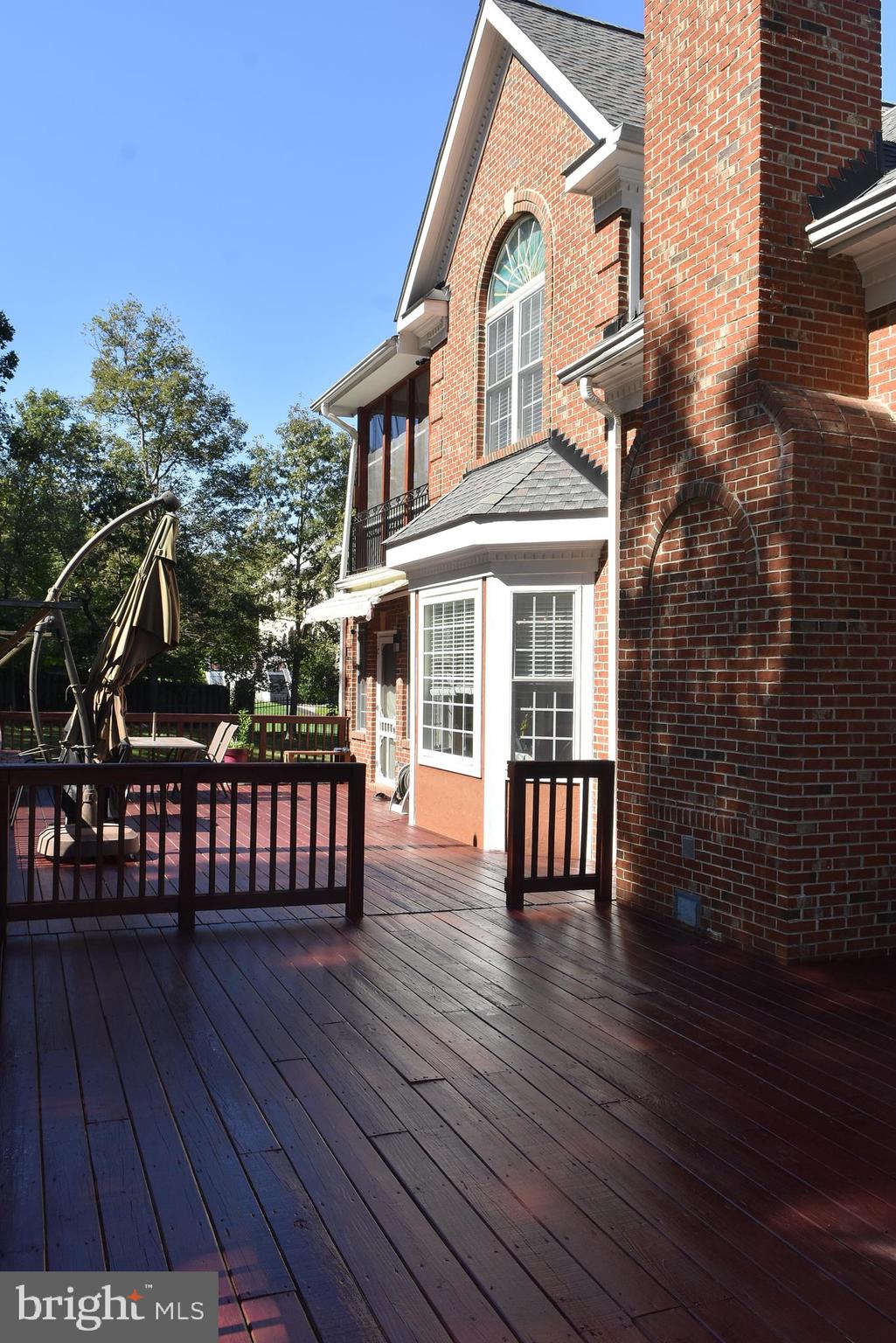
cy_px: 672
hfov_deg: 45.7
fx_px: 1063
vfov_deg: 64.5
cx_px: 448
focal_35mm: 28
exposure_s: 1/250
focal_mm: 19
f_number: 9
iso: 200
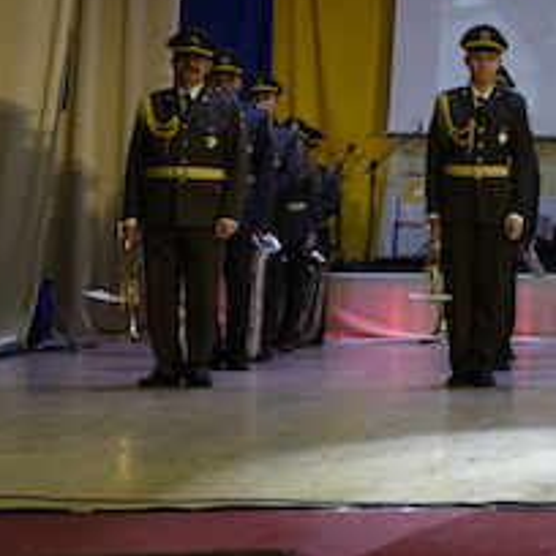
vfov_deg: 22.2
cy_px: 105
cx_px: 654
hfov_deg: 21.0
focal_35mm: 77
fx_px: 1399
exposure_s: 1/80
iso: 320
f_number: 2.8
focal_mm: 13.65
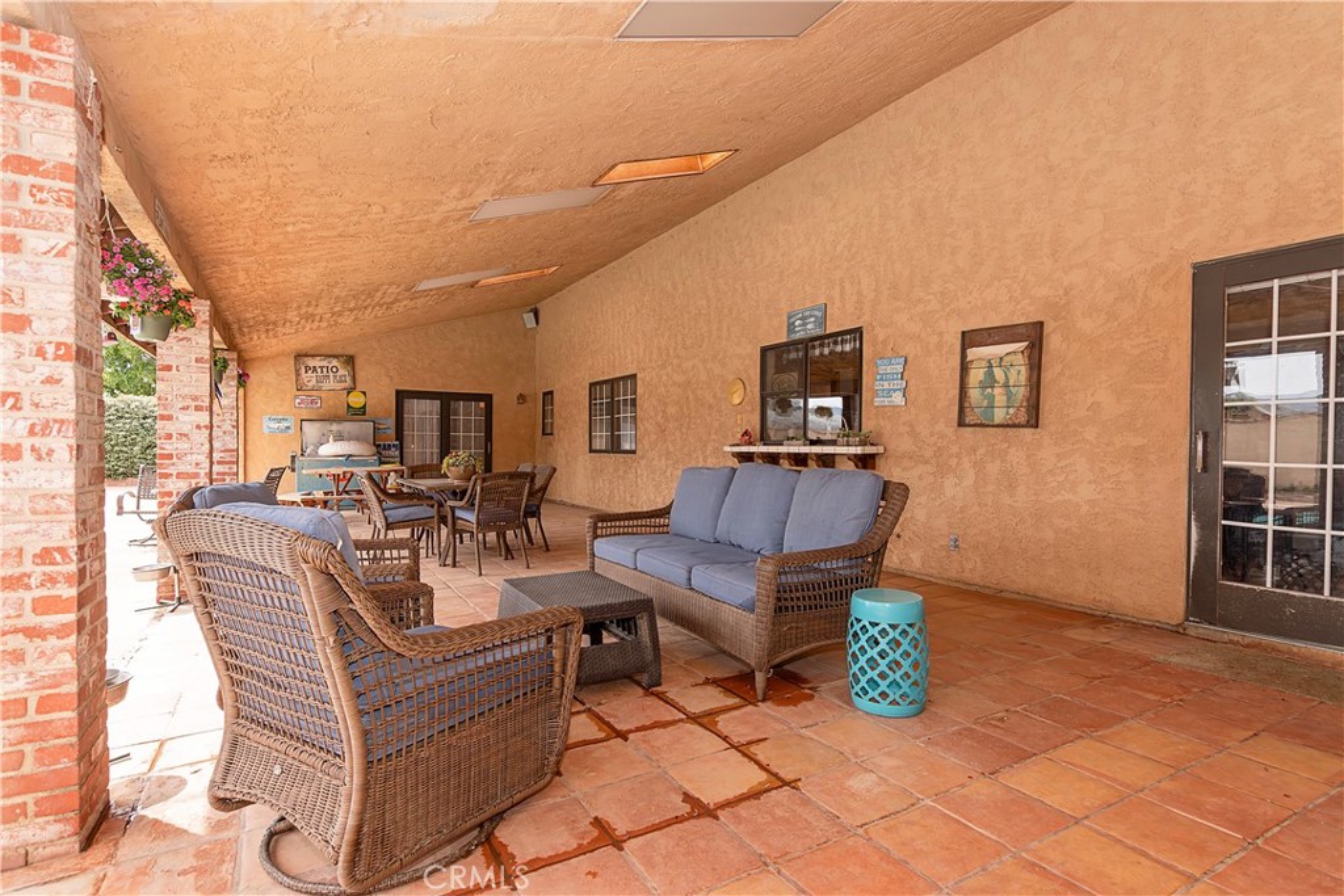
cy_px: 448
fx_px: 672
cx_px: 672
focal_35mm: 18
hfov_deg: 90.0
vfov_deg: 67.4
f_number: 8
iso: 320
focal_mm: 12
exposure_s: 1/250
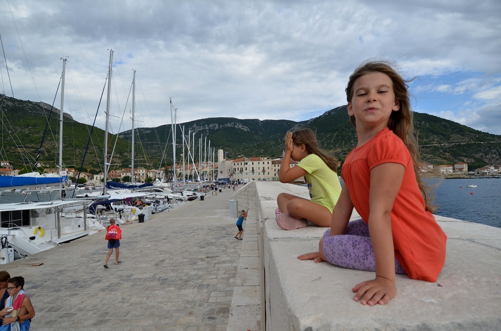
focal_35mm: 18
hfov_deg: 90.1
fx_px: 250
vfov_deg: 67.1
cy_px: 166
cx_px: 250
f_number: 5
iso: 125
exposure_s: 1/800
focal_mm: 12
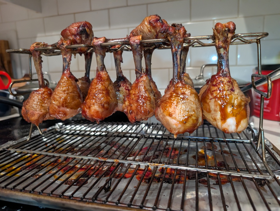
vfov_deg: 56.9
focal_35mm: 24
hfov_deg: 71.5
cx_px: 140
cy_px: 106
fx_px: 194
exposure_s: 1/120
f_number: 1.68
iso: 795
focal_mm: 6.9
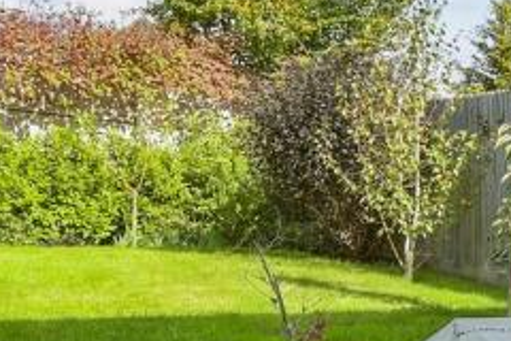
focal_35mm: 64
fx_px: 908
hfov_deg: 24.2
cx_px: 777
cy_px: 274
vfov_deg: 21.0
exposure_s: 1/60
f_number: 8
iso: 160
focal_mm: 10
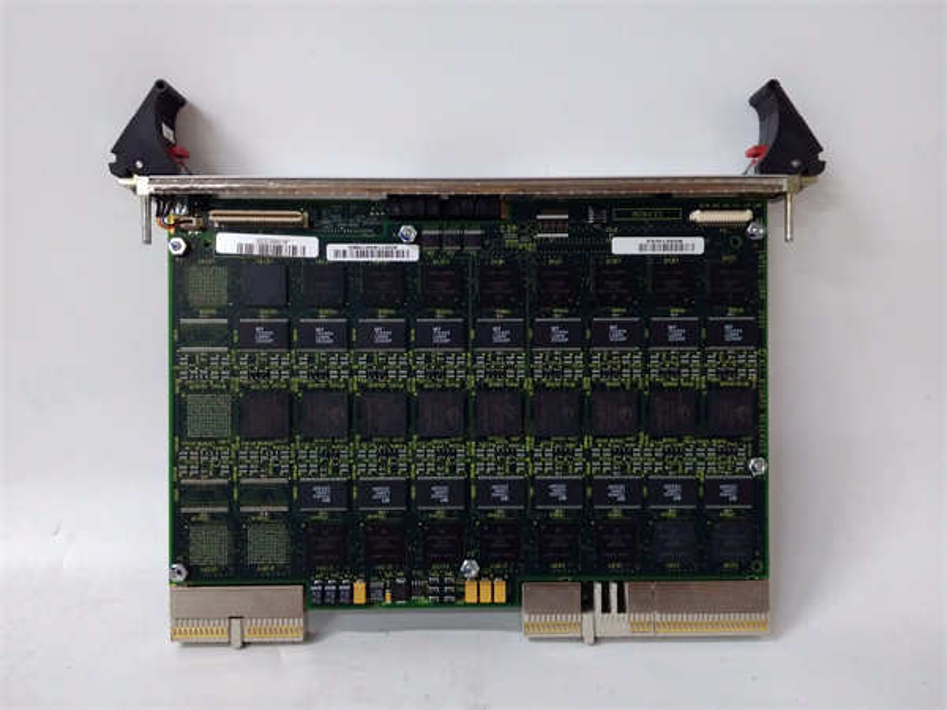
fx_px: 739
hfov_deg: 65.3
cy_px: 355
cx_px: 474
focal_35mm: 27
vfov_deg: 51.4
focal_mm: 3.79
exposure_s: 1/33
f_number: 2
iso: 548
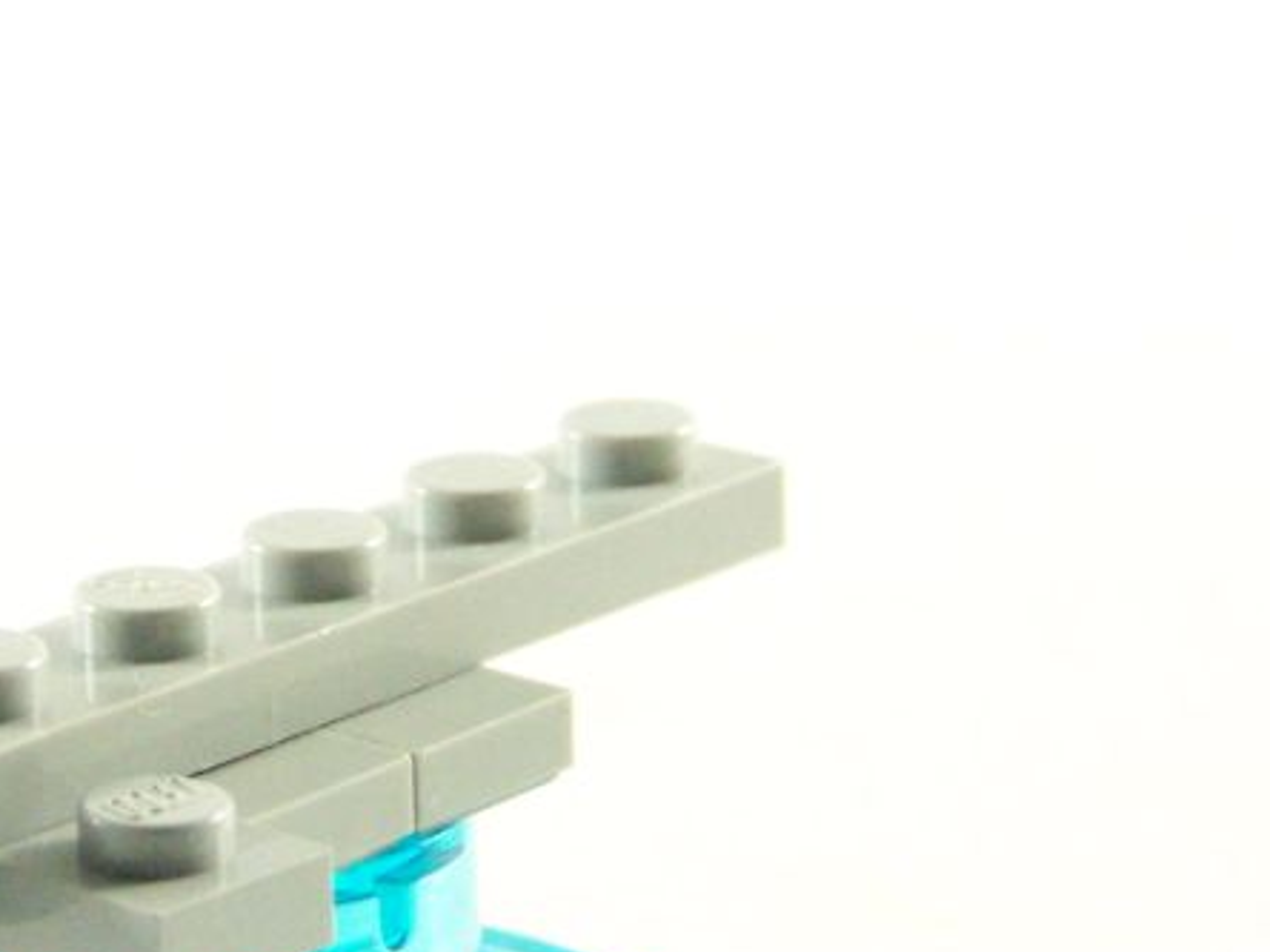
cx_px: 318
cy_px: 535
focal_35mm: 217
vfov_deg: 6.8
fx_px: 7961
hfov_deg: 9.1
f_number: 3.2
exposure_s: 1/60
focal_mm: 15.6
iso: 400
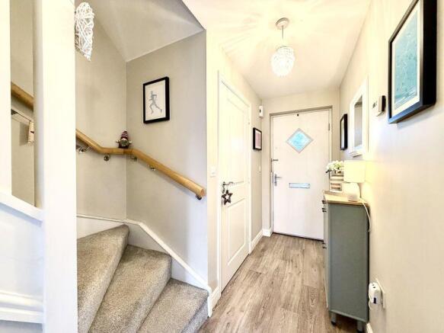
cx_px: 222
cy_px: 166
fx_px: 180
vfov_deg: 85.7
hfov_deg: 102.1
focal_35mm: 14
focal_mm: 2.22
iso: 200
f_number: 2.2
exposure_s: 1/50
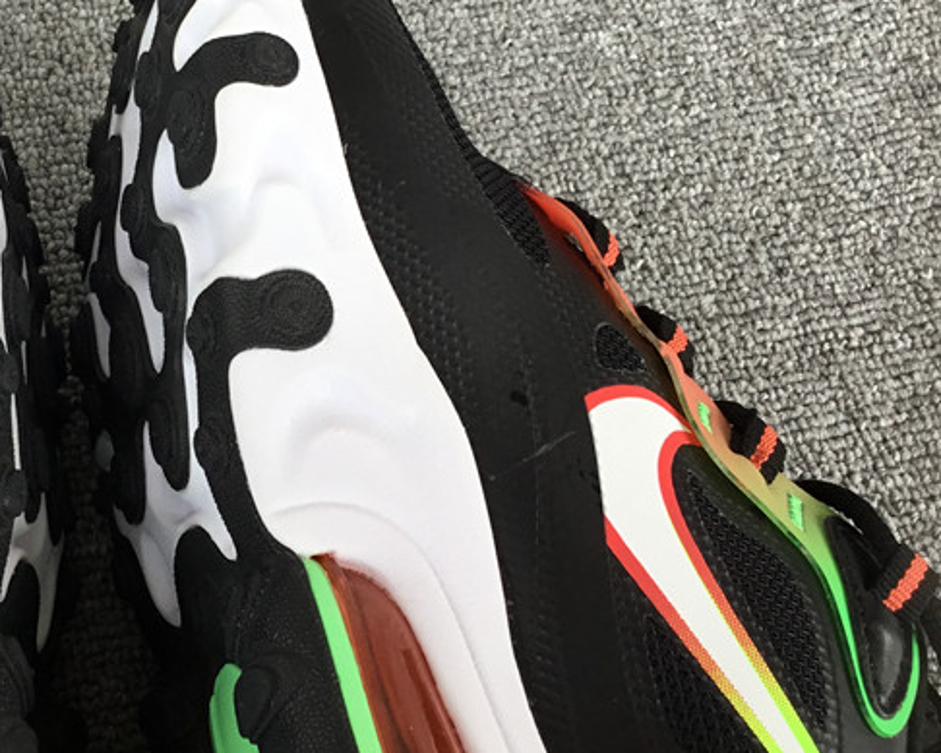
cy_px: 233
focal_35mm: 56
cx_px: 155
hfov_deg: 32.4
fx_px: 1560
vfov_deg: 26.9
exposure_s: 1/100
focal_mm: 3.3
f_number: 2.4
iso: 25
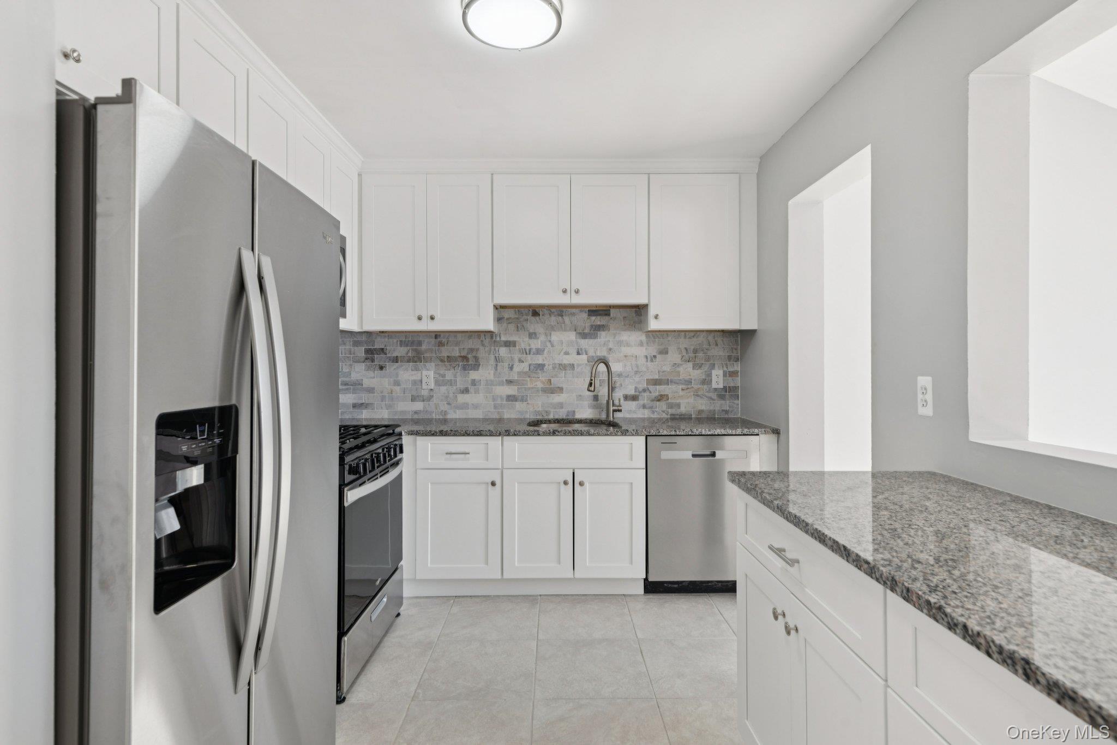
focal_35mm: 18
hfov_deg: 90.0
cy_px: 372
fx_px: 558
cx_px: 558
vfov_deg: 67.4
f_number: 8
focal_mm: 18
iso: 400
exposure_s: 1/80
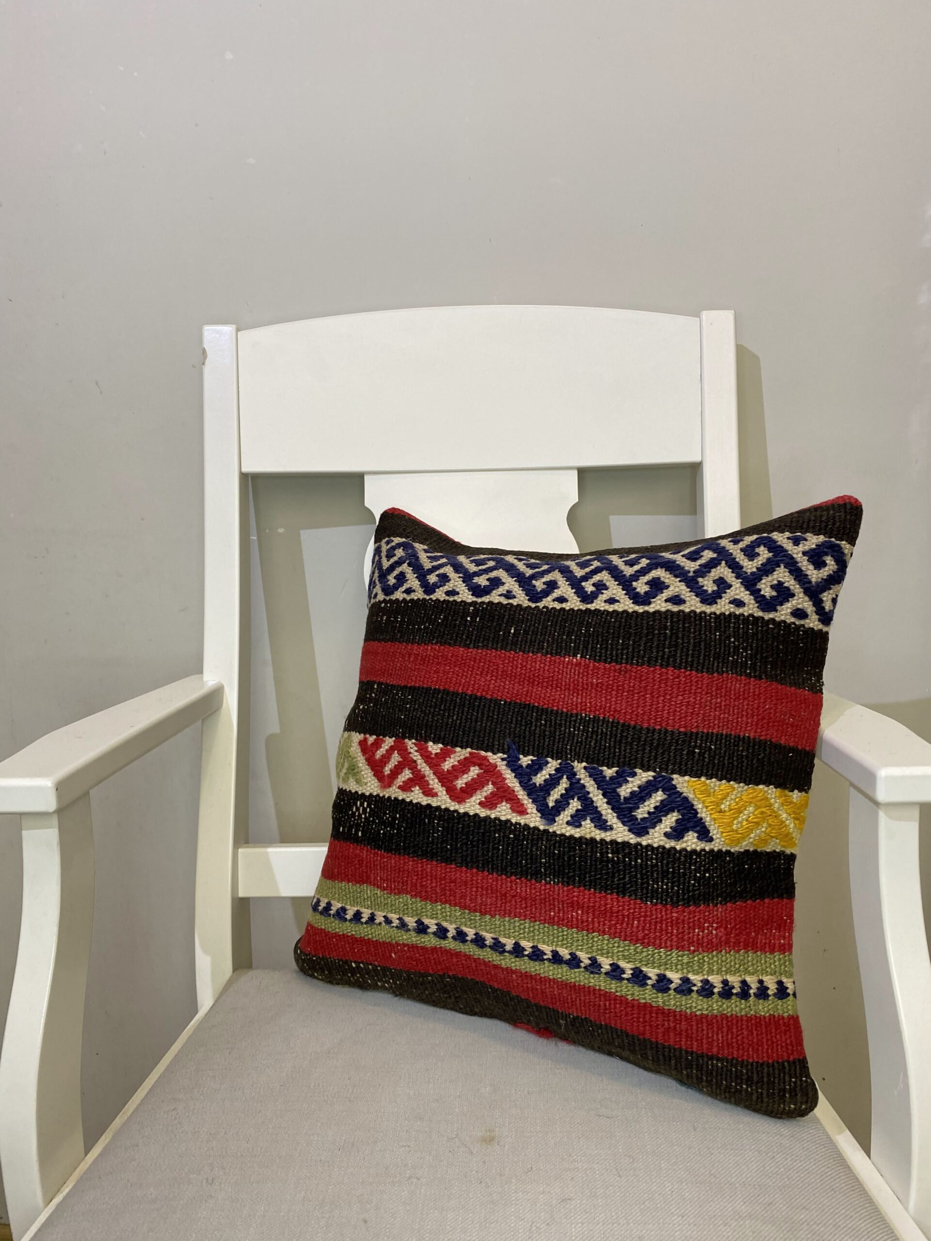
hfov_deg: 53.1
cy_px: 620
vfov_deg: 67.3
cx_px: 466
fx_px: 932
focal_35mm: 26
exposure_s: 1/102
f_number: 1.8
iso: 125
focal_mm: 4.25
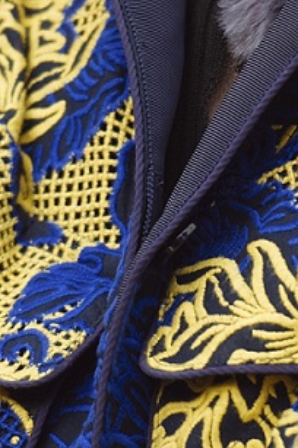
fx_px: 16214
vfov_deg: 1.6
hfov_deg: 1.1
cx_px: 261
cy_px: 54
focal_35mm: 1303
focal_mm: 200
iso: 200
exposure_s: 1/500
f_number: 2.8
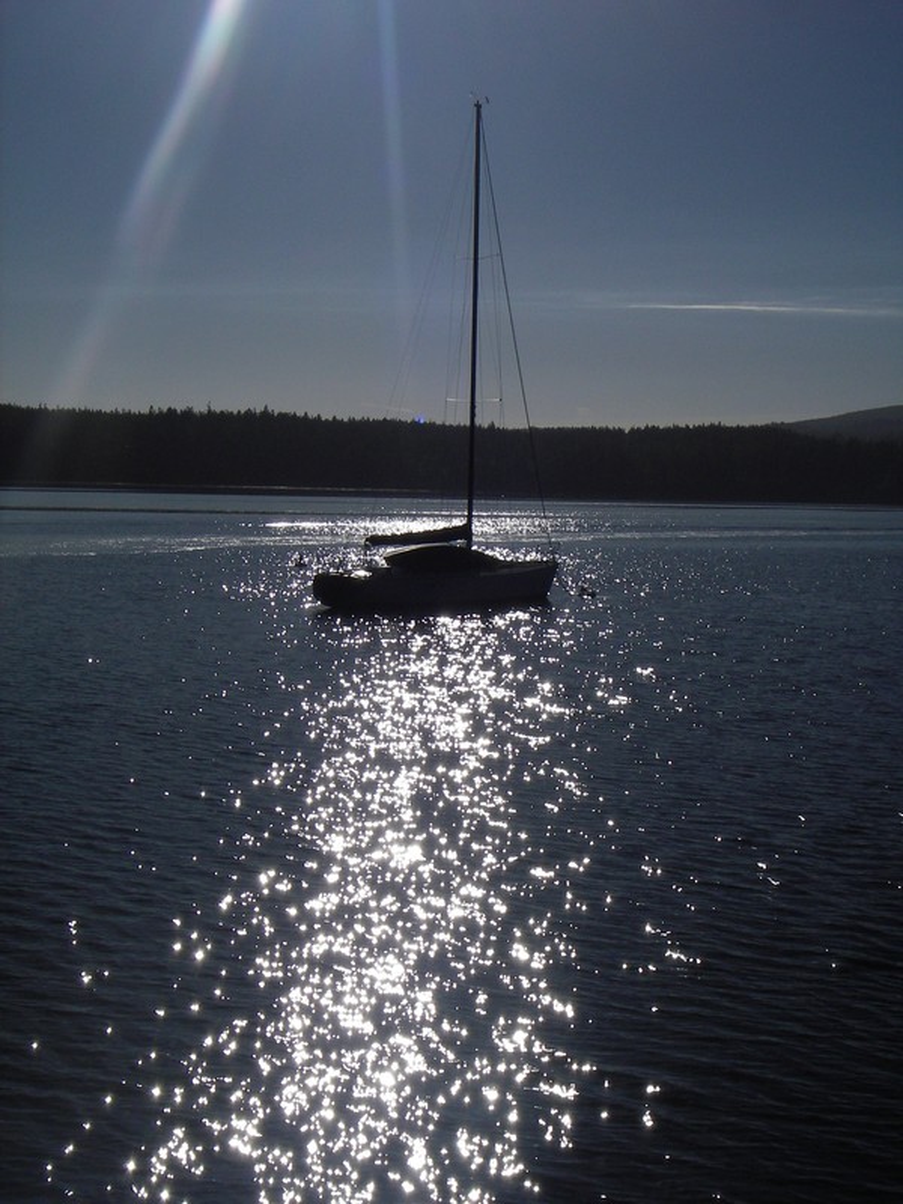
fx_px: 1913
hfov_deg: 26.6
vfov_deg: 34.9
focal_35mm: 55
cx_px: 452
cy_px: 602
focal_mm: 9.2
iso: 50
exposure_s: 1/2000
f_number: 7.2
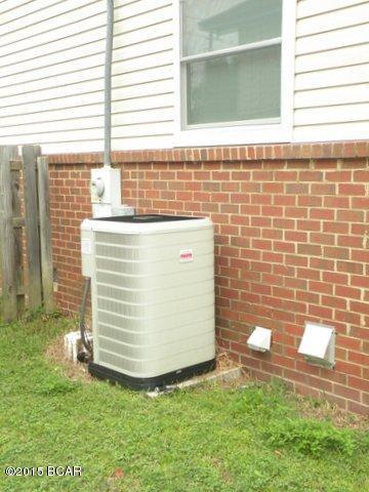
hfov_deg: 34.3
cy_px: 246
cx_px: 184
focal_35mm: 42
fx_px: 597
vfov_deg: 44.8
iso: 94
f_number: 3.5
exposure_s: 1/112
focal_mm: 7.4
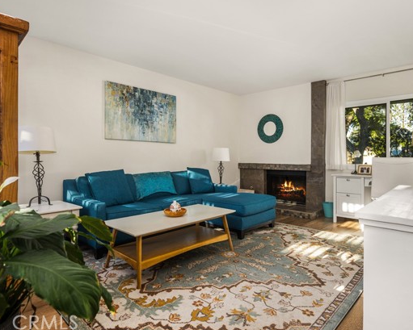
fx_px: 252
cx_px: 221
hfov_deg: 78.6
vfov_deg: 66.6
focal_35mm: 21
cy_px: 162
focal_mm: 17.5
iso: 100
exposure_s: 1/3
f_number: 5.6
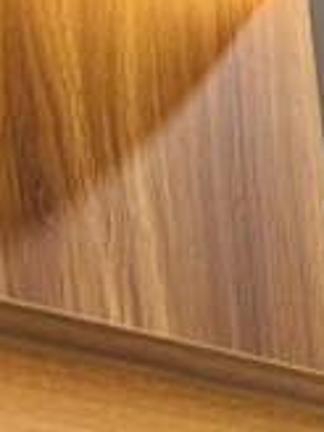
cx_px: 801
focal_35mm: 150
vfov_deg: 11.2
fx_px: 1872
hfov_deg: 8.9
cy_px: 1001
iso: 200
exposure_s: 1/115
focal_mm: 6.76
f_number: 1.78
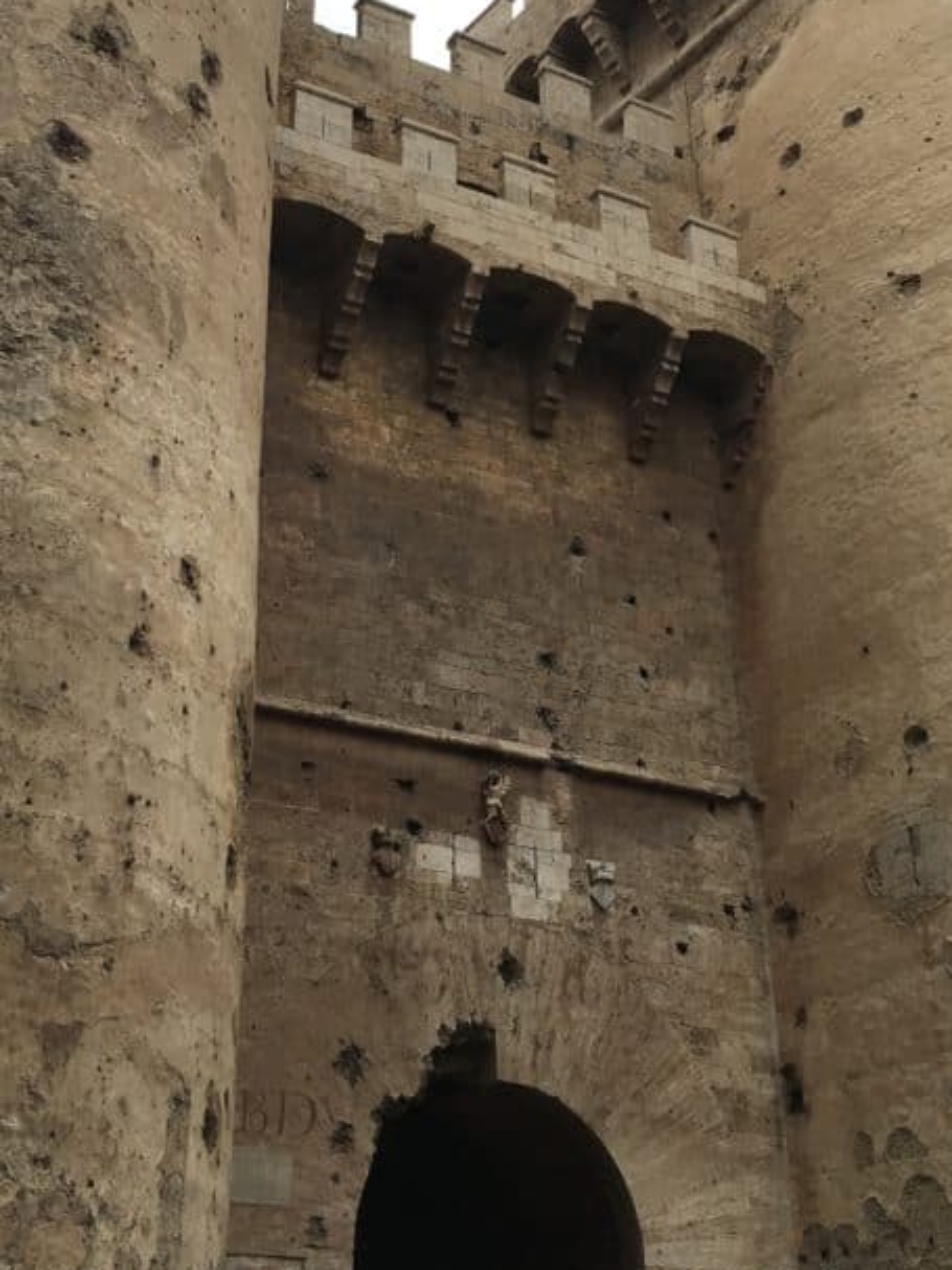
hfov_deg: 28.5
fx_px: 1871
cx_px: 502
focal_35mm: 51
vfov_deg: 36.9
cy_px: 371
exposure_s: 1/950
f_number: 2.2
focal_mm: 4.15
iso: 25
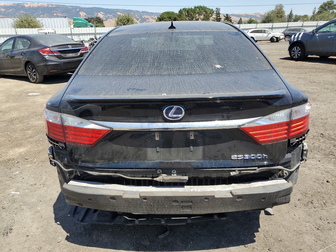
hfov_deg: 67.3
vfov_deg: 53.1
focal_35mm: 26
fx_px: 252
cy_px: 126
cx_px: 168
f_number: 1.5
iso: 50
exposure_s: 1/2500
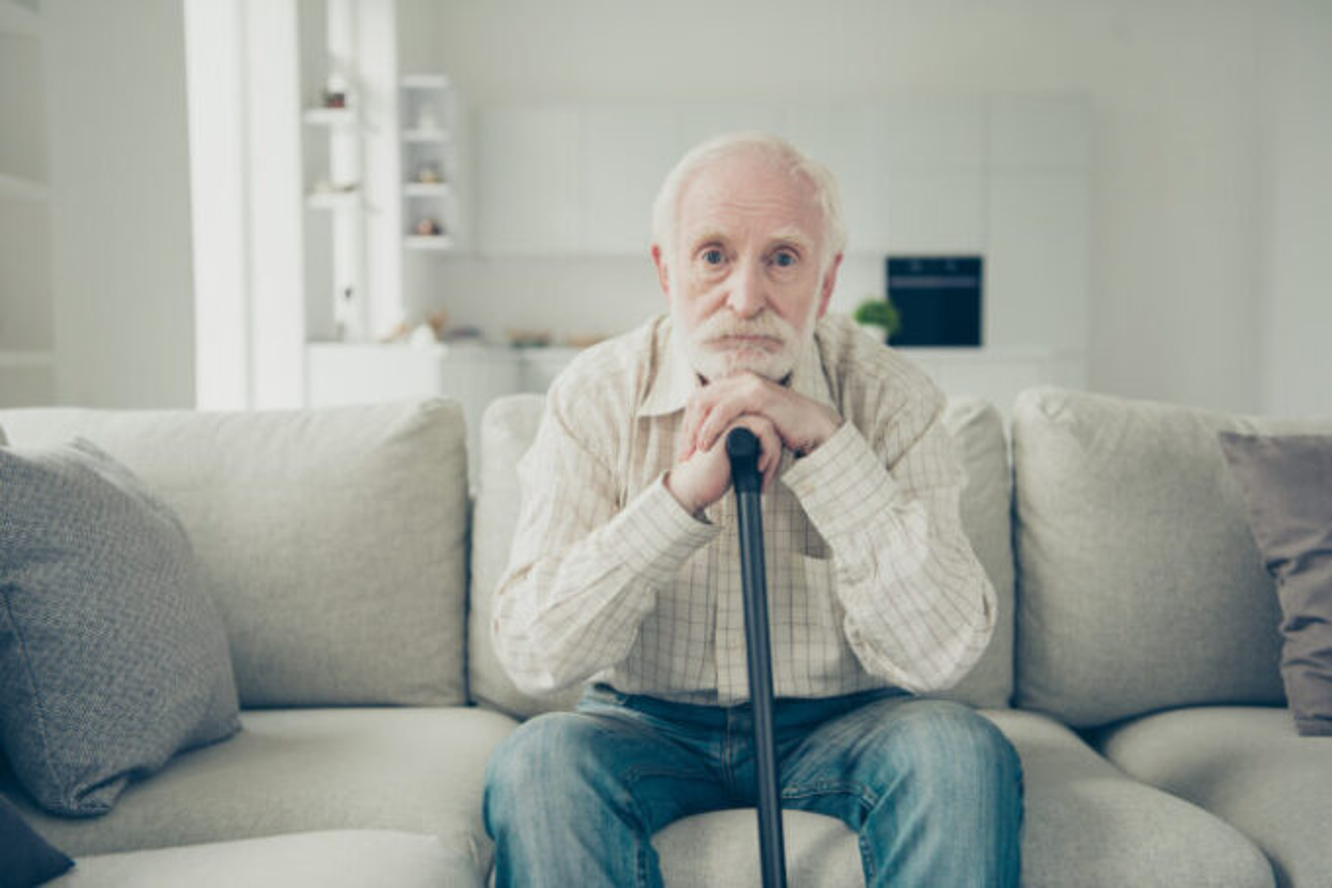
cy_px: 444
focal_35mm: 44
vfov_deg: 30.5
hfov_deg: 44.5
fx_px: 1628
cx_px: 666
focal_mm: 44
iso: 250
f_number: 2.8
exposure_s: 1/125
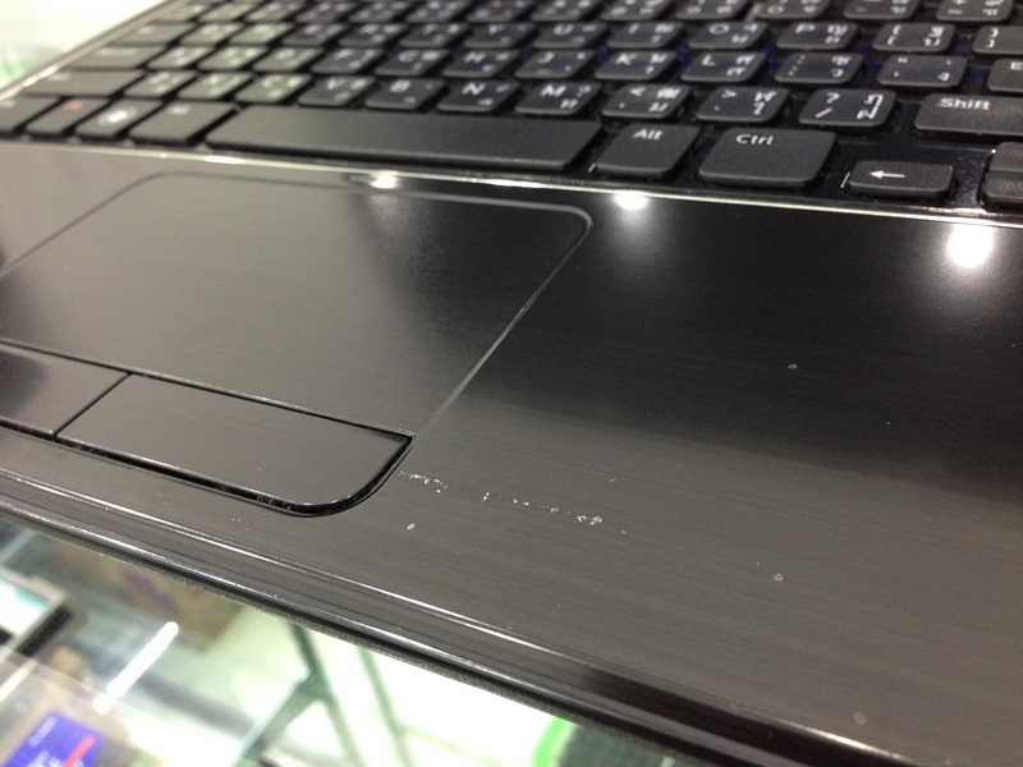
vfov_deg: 42.9
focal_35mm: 33
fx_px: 975
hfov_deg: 55.4
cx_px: 512
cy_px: 384
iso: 160
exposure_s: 1/20
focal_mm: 4.12
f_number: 2.4
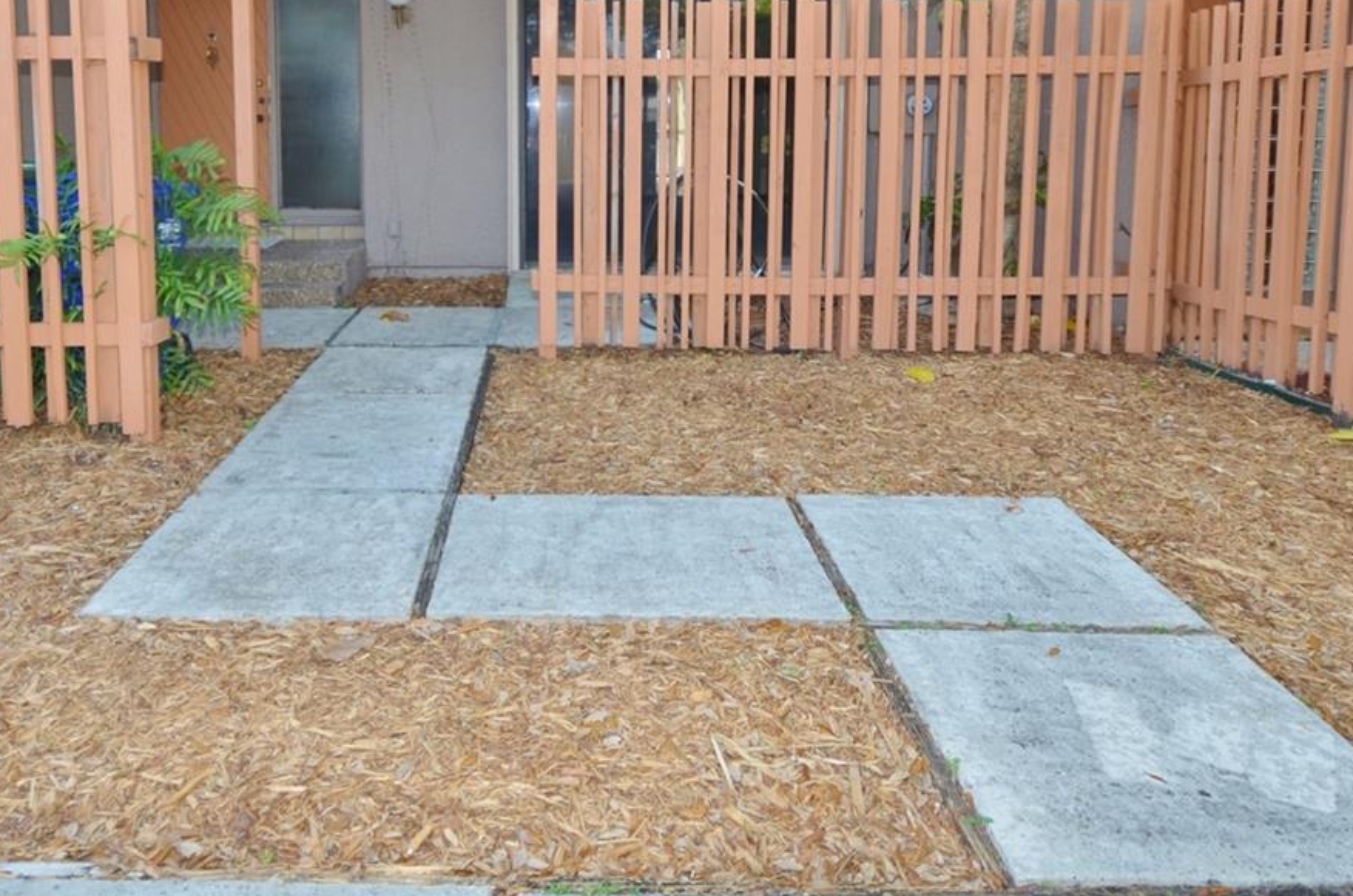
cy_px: 192
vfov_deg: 40.1
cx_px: 500
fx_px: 1180
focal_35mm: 31
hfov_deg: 58.8
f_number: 5.6
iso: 200
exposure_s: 1/125
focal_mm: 11.5
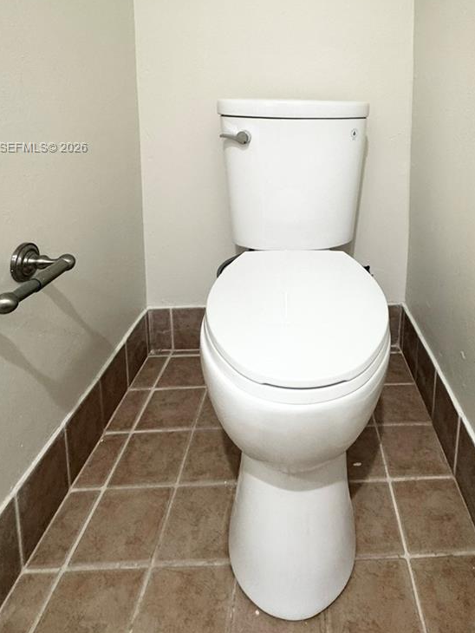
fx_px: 421
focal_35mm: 23
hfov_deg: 57.6
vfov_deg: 68.5
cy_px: 148
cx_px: 316
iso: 200
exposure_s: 1/60
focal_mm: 2.22
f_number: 2.2
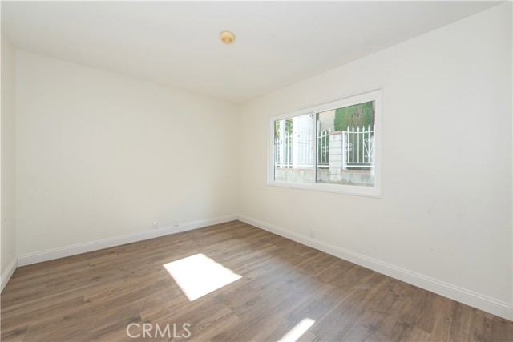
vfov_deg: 81.2
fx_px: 200
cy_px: 171
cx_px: 256
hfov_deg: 104.2
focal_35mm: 14
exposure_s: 1/125
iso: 280
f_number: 5.6
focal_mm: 14
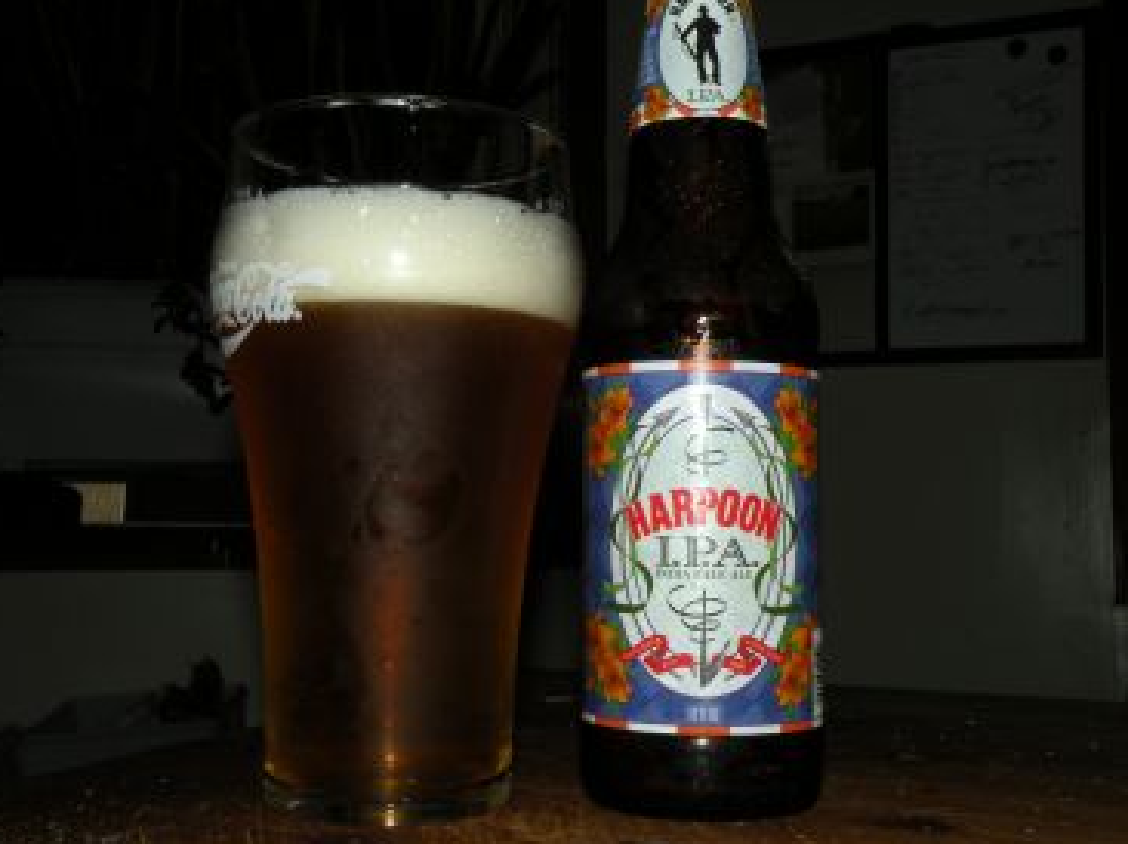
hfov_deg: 43.9
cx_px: 556
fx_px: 1400
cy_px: 420
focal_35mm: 43
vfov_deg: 33.6
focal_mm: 7.4
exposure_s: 1/60
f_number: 8
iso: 64
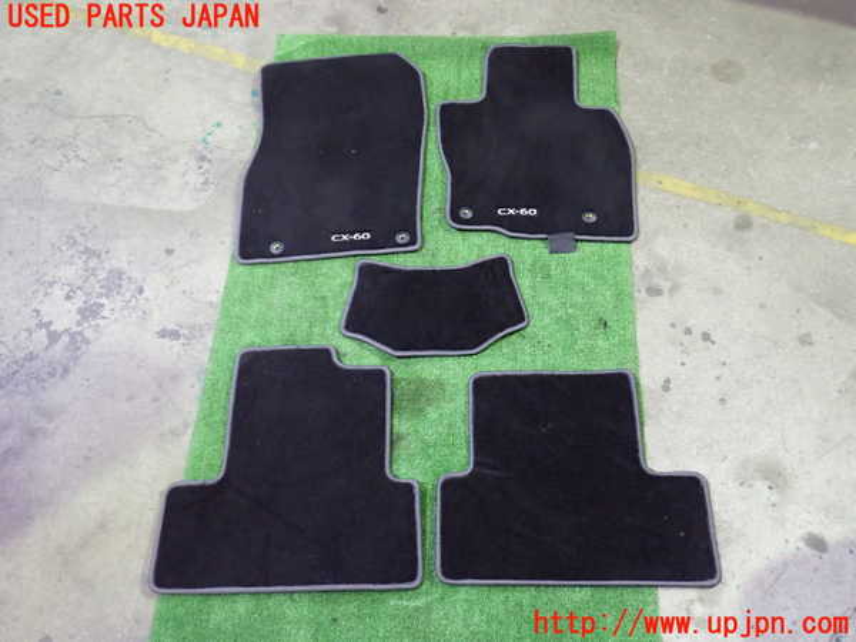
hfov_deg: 60.0
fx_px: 742
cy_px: 321
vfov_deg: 46.8
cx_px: 428
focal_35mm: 30
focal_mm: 5.4
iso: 800
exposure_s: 1/30
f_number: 2.3
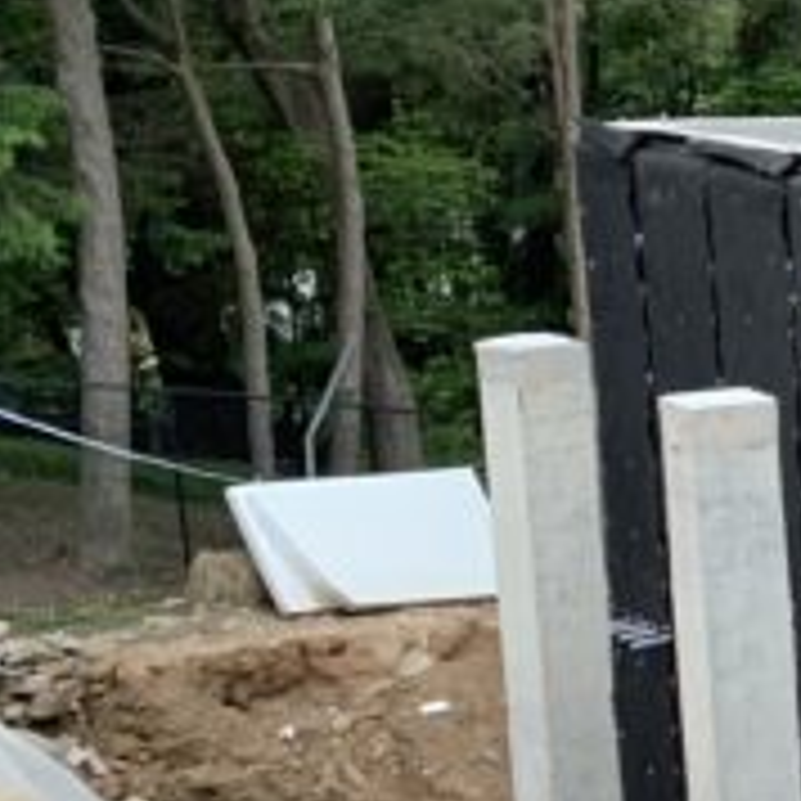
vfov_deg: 17.5
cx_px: 1652
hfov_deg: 14.3
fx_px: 2592
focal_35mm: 99
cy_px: 558
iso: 200
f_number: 1.8
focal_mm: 4.25
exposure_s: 1/60
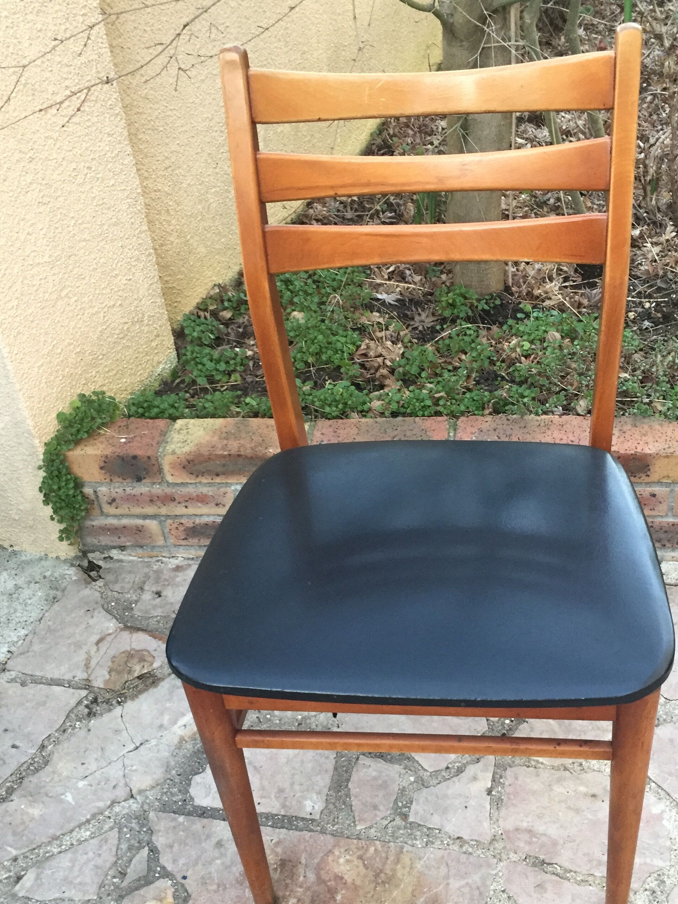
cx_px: 412
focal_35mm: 37
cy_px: 504
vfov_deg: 50.0
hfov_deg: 38.5
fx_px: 966
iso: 125
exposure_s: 1/30
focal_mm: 4.15
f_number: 2.2
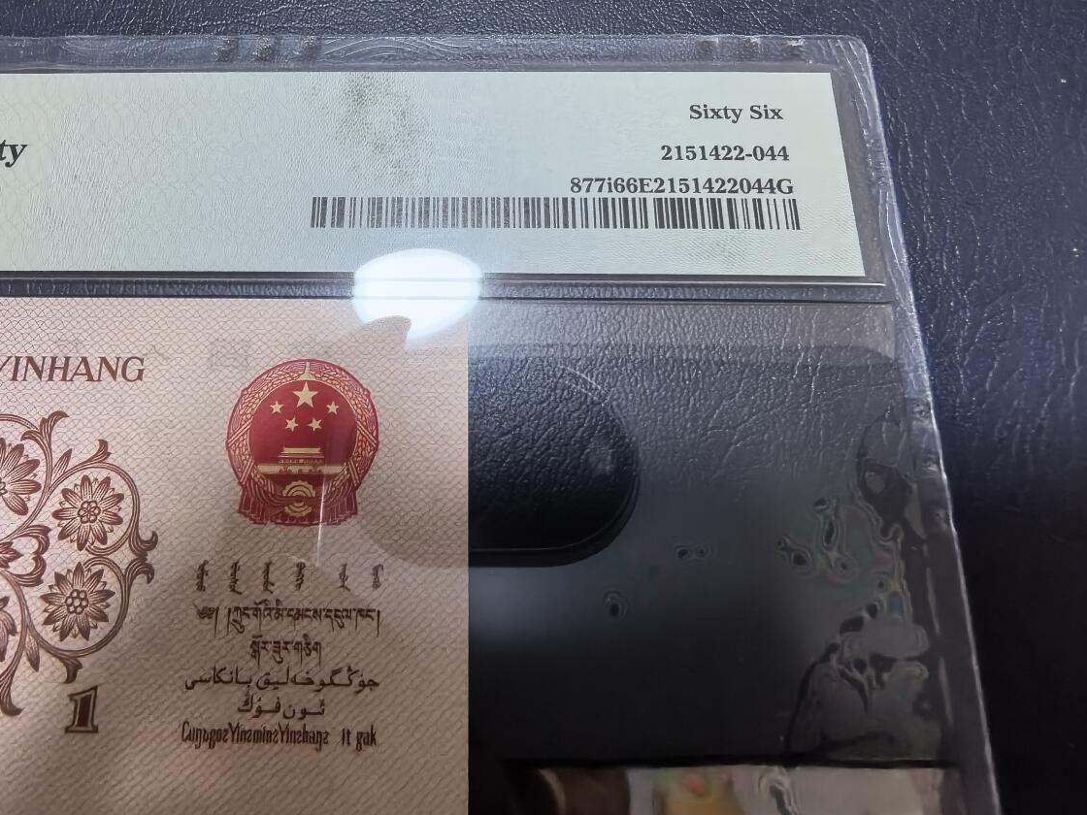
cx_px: 445
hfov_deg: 80.9
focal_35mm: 20
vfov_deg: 65.3
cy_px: 323
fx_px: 628
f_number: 2.2
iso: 500
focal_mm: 1.68
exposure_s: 1/25
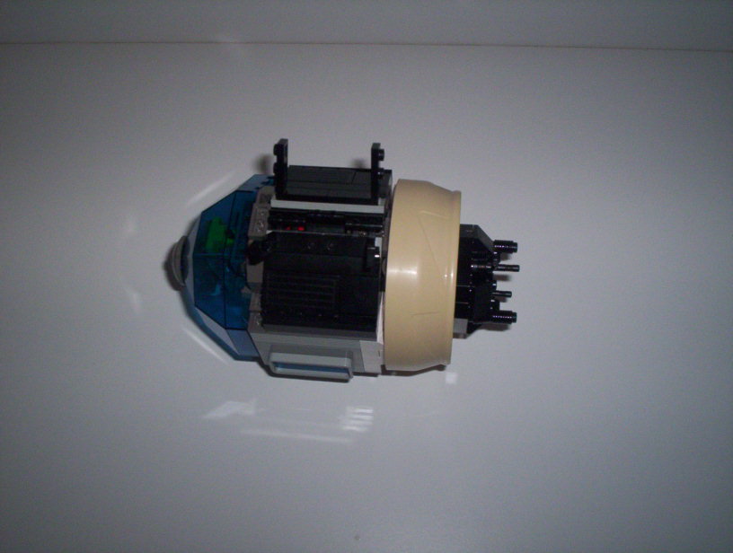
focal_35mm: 38
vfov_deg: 37.9
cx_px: 366
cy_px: 276
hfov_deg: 48.9
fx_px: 807
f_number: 4.5
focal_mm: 4.99
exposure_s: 1/60
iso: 140
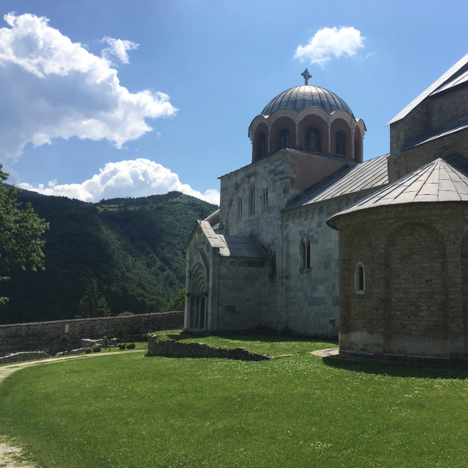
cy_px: 235
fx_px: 535
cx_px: 280
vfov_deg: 47.2
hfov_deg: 47.0
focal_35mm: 35
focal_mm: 4.15
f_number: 2.2
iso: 25
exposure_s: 1/2747
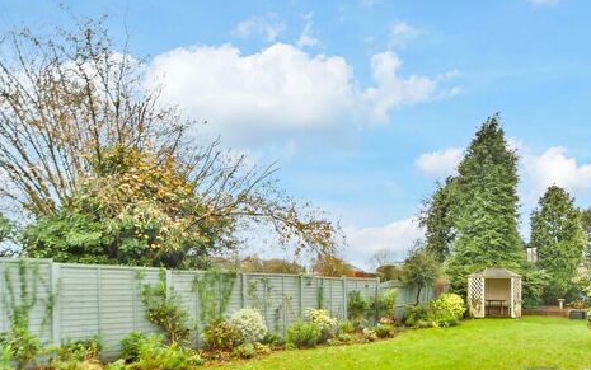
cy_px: 291
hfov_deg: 73.2
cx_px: 422
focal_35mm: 23
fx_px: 371
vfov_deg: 50.2
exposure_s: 1/80
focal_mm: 10
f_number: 4.5
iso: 250
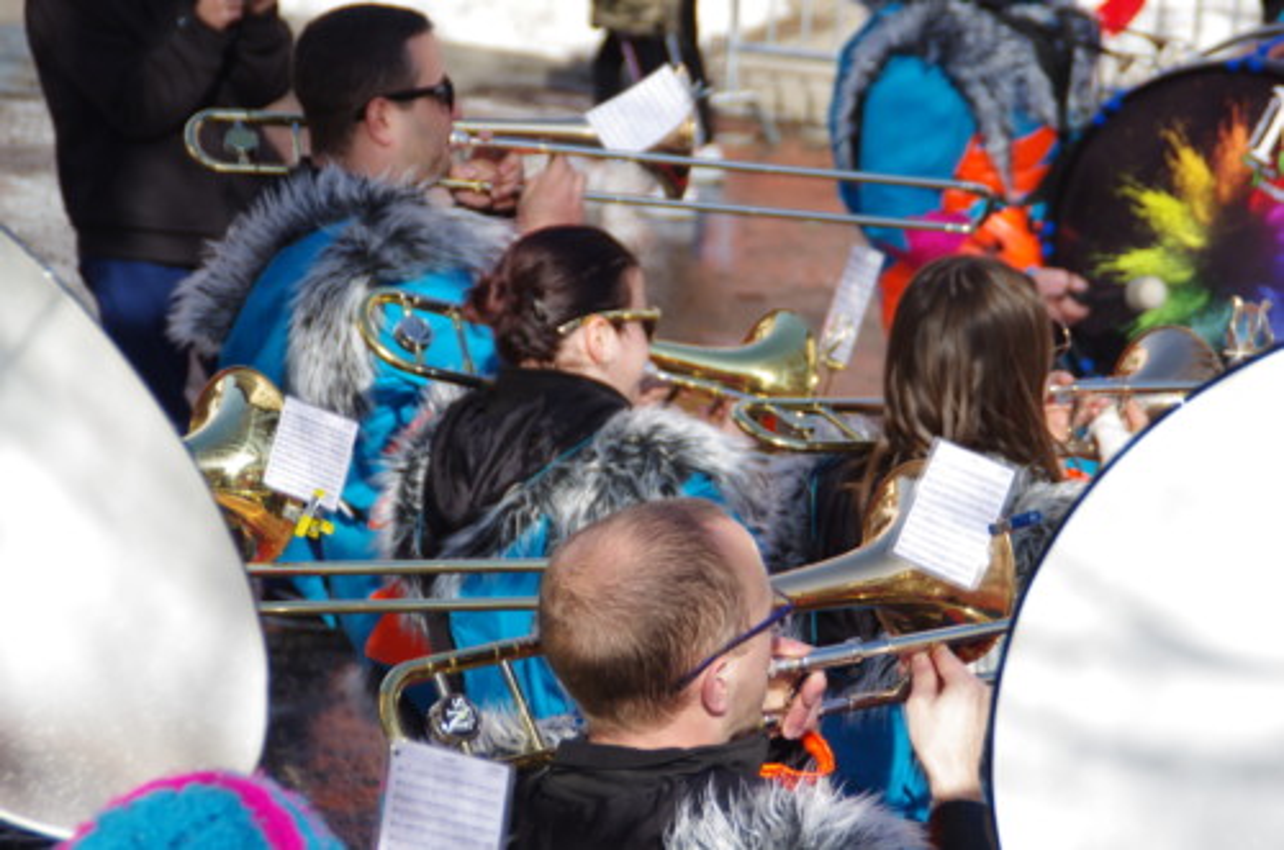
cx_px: 642
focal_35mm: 135
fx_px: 4804
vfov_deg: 10.1
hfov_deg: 15.2
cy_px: 425
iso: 100
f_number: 5.6
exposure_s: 1/250
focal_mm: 90
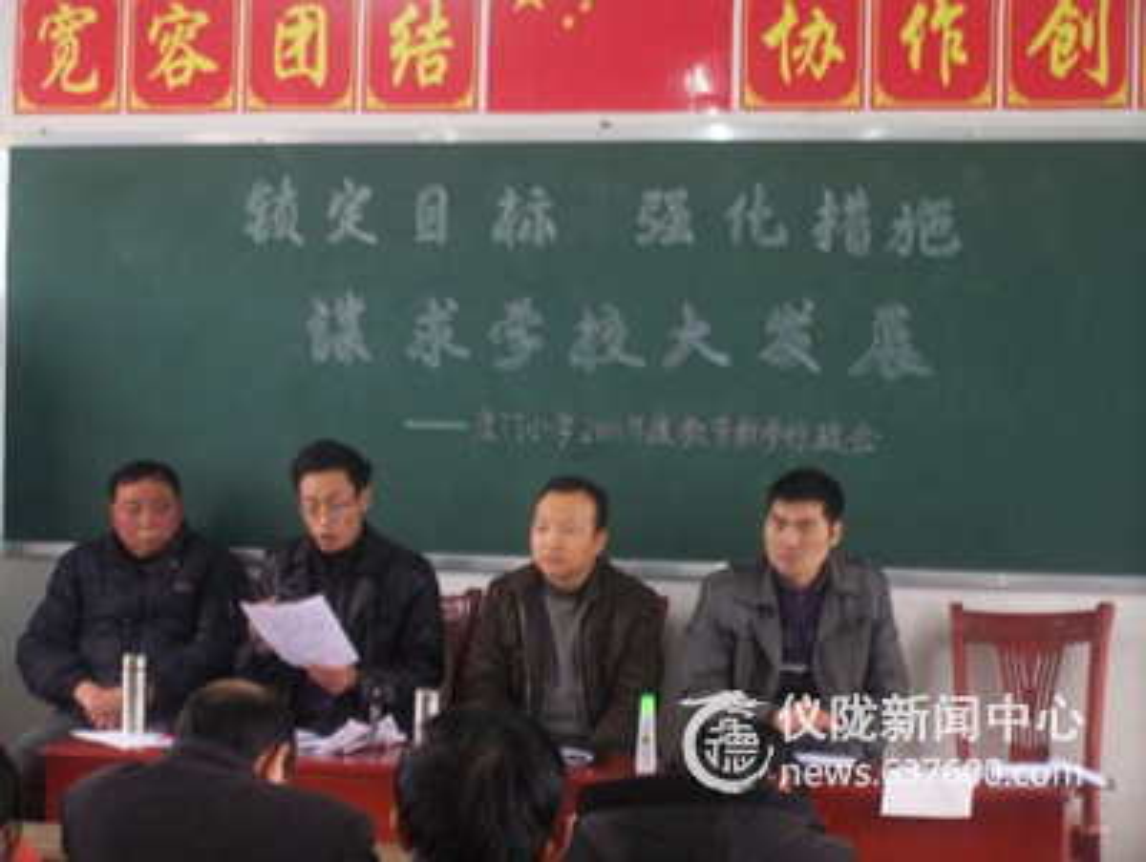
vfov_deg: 18.0
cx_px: 573
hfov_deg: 23.8
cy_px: 431
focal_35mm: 82
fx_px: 2718
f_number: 3.2
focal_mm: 13.7
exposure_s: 1/8
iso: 160
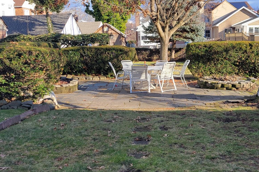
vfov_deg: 28.0
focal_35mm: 48
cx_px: 157
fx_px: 345
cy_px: 75
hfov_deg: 40.9
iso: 40
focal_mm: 5.4
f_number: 1.8
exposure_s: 1/777
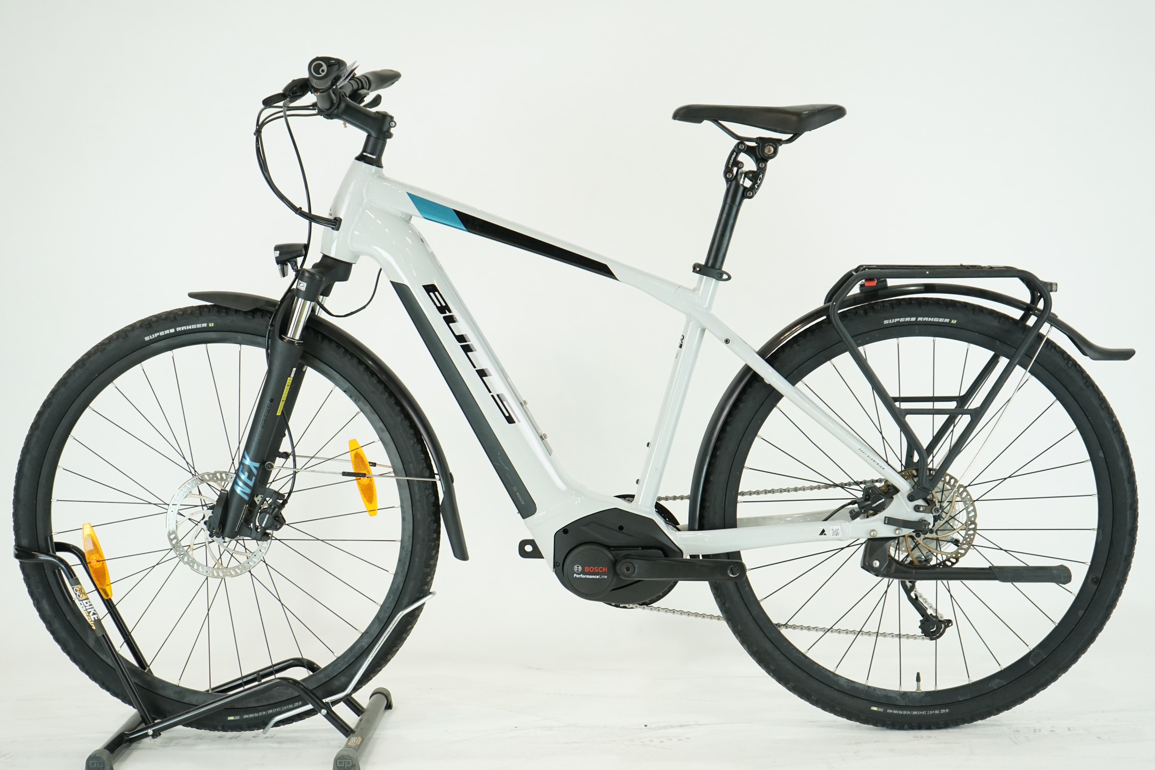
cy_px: 385
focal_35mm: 62
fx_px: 1989
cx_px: 578
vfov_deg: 21.9
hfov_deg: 32.4
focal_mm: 62
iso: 1600
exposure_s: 1/200
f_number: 5.6
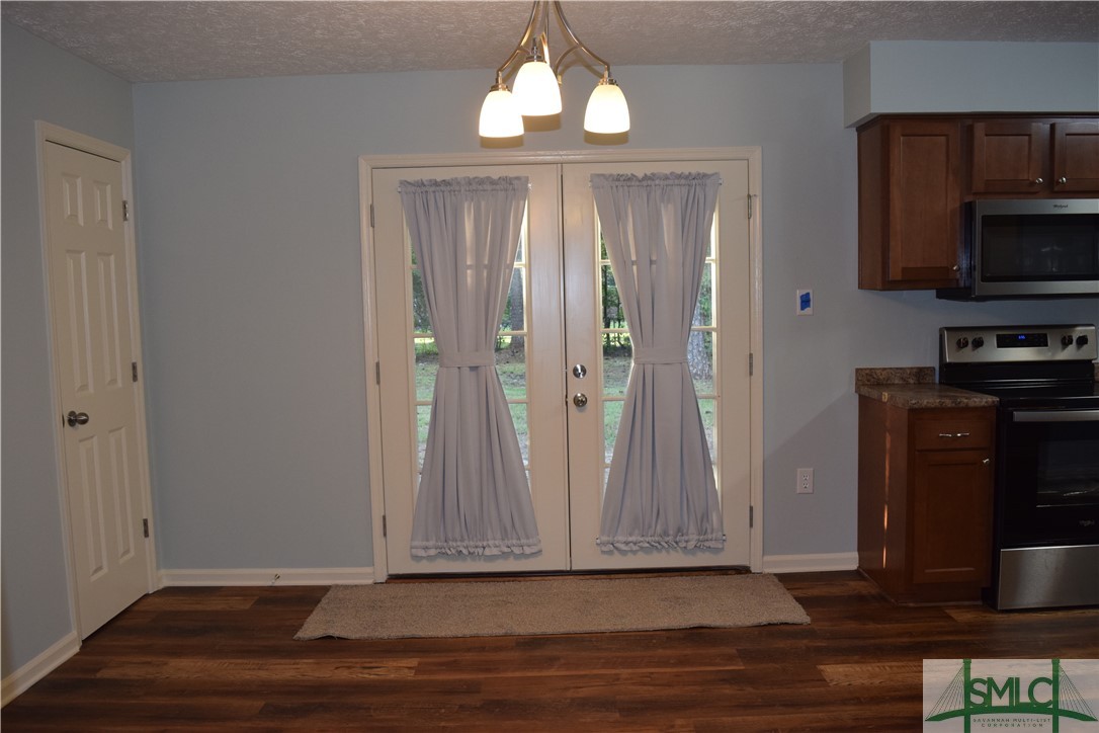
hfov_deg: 67.4
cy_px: 366
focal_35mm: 27
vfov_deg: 47.9
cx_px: 550
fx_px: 824
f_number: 5
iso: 800
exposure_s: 1/100
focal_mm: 18
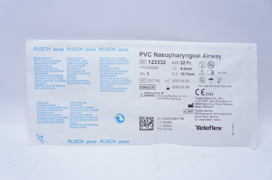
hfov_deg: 48.0
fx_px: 306
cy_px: 90
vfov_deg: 32.9
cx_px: 136
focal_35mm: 40
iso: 800
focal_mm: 27
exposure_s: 1/160
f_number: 4
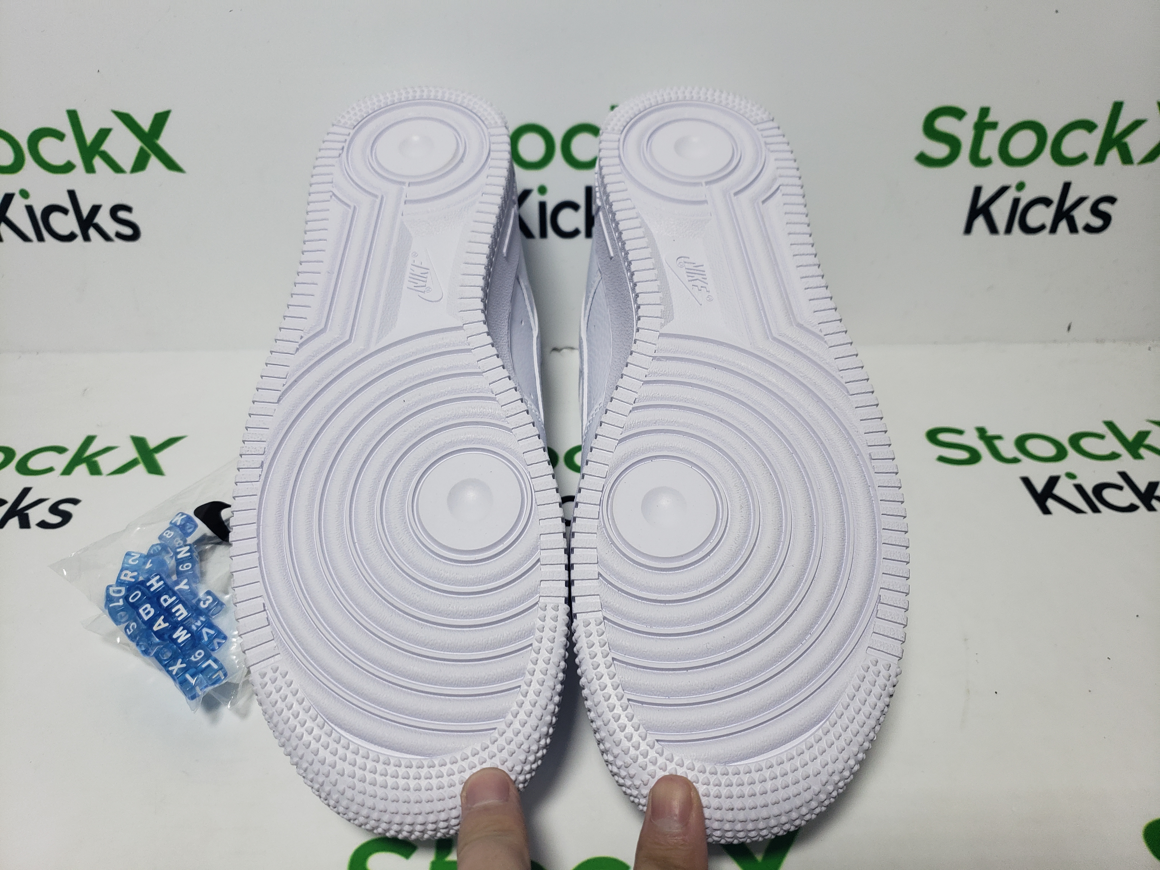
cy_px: 435
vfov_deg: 53.1
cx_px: 580
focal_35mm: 26
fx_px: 871
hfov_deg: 67.3
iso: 50
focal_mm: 4.3
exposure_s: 1/645
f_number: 1.5
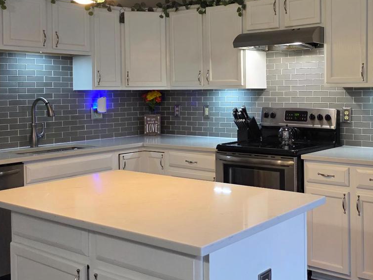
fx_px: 474
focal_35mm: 44
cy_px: 95
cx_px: 281
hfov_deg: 41.6
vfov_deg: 32.6
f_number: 1.7
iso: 500
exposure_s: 1/120
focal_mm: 6.3
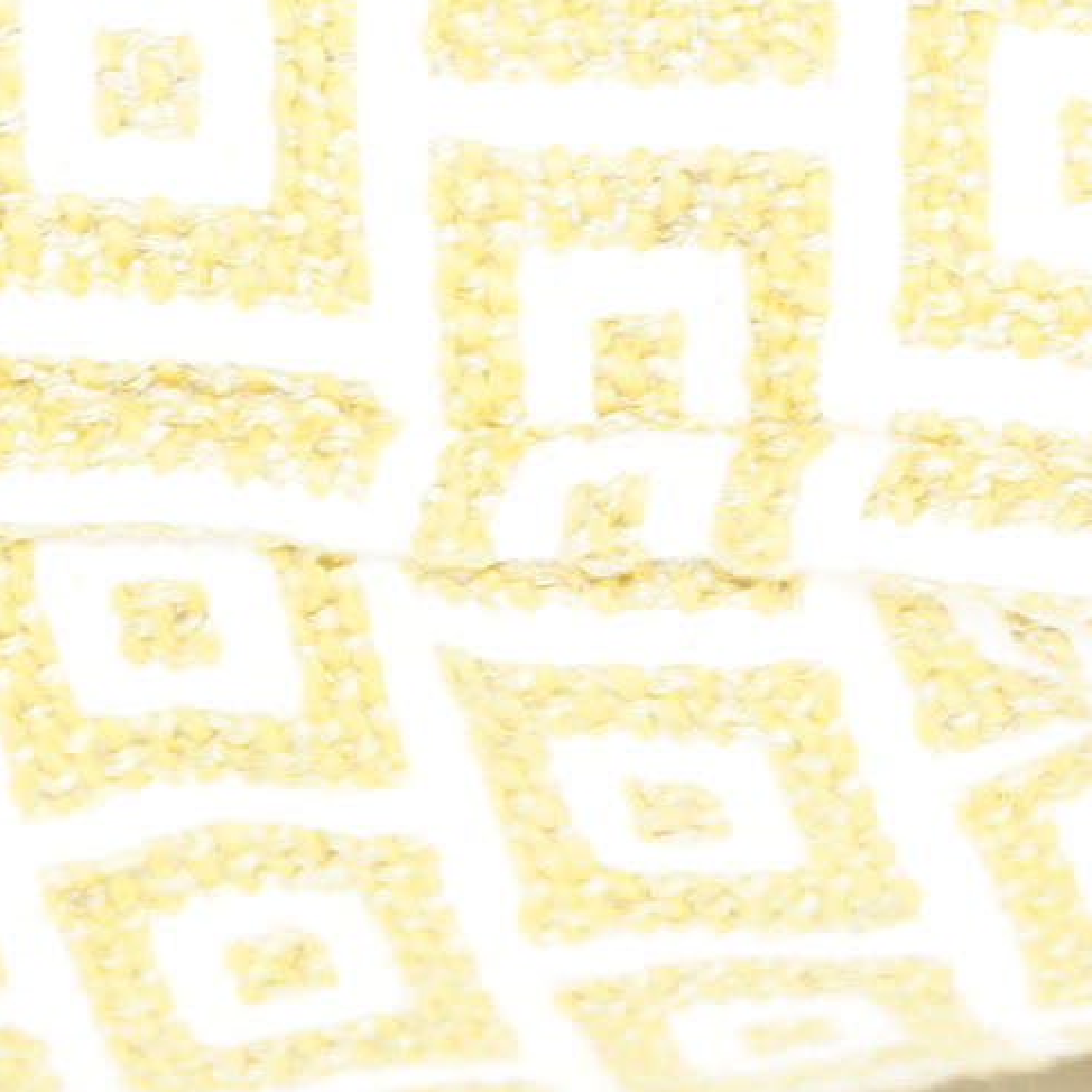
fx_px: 7999
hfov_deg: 7.7
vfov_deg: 7.8
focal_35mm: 224
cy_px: -9
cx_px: 1702
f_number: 5
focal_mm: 35
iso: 400
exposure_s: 1/60
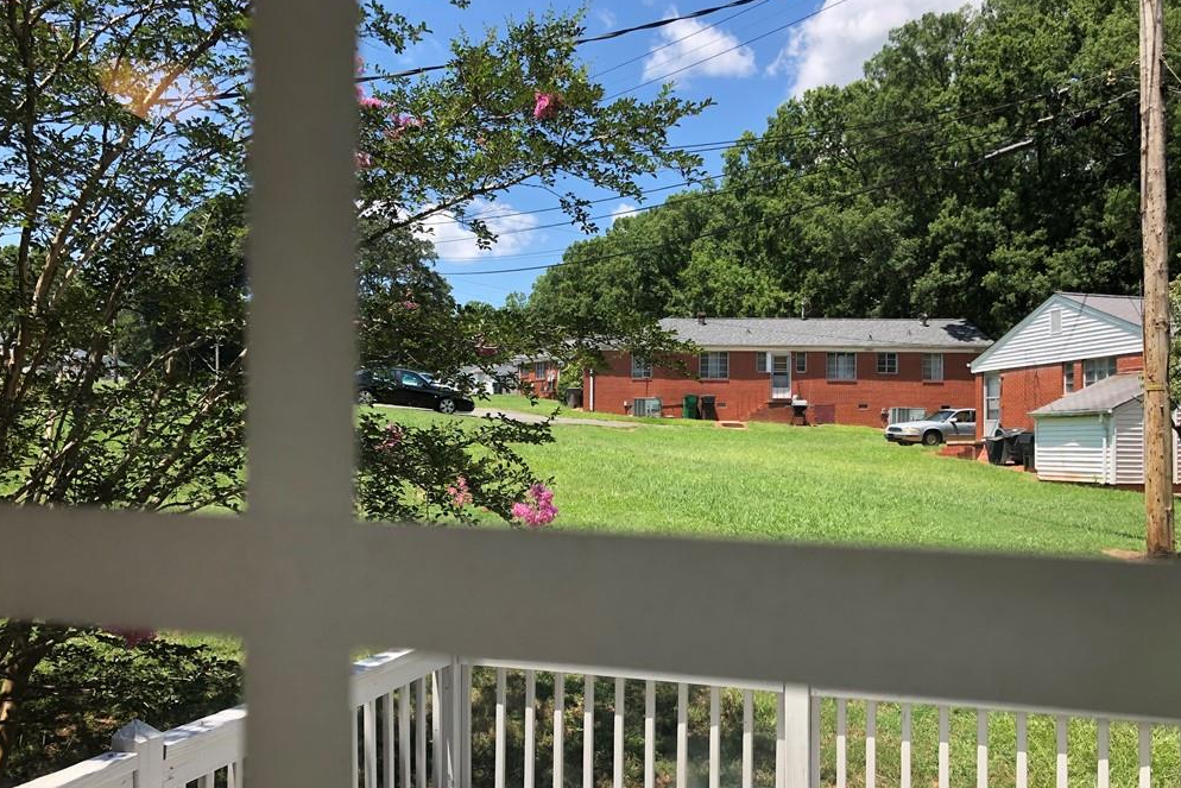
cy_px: 427
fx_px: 984
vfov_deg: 43.6
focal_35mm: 30
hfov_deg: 61.9
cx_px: 596
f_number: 1.8
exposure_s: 1/917
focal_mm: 3.99
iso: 20
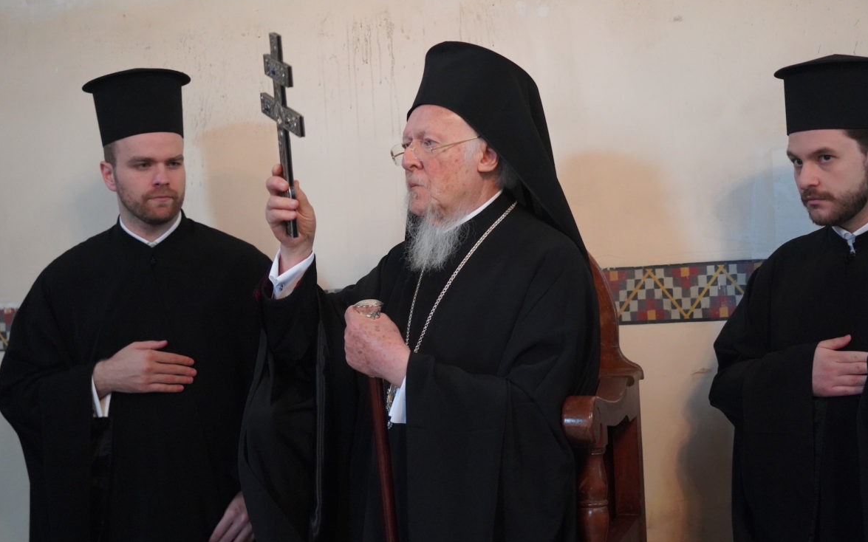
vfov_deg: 25.3
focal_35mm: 51
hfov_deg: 39.6
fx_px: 1206
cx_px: 430
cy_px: 289
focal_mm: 49
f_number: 4
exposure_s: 1/160
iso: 12800
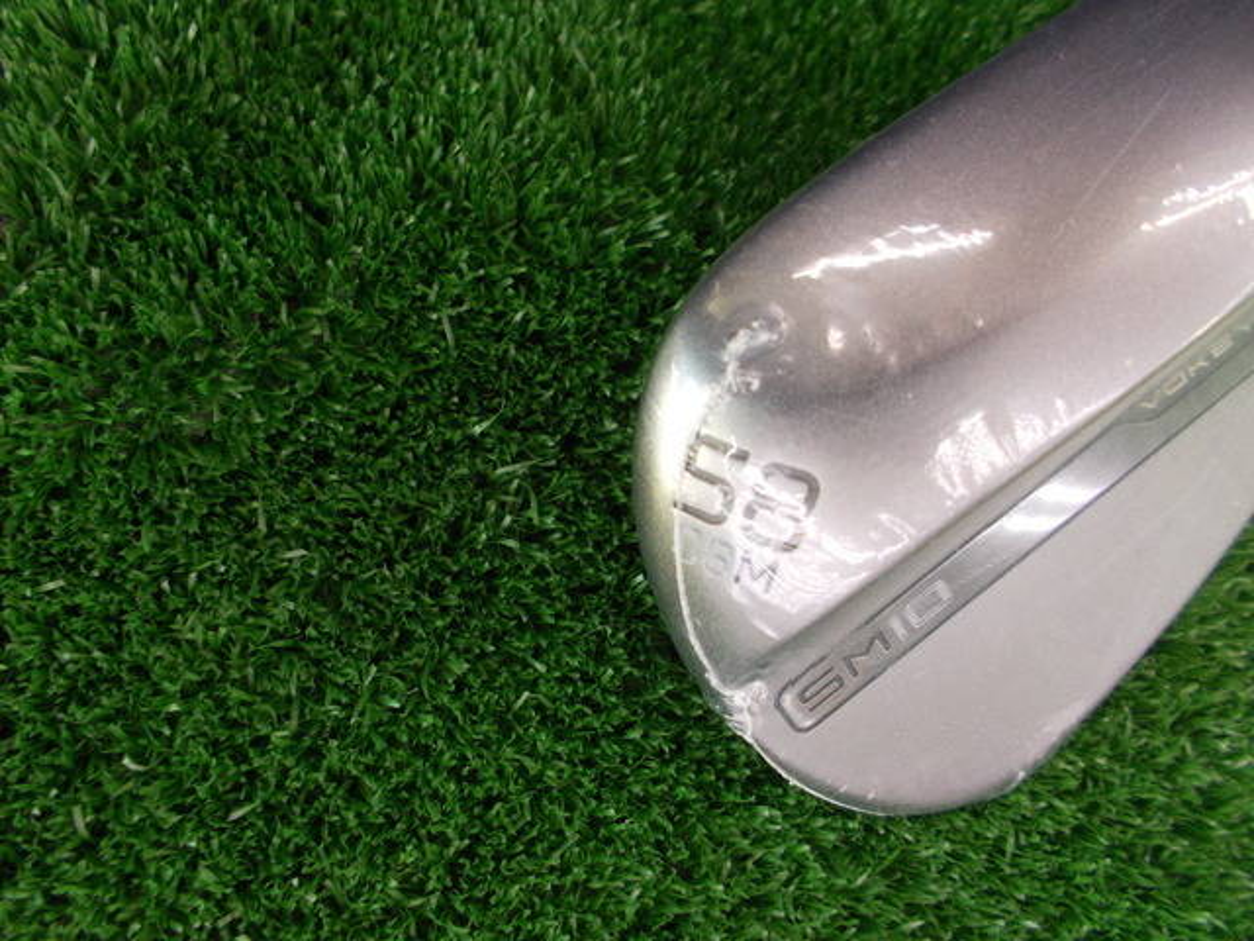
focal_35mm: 26
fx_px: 942
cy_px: 470
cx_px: 627
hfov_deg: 67.3
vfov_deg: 53.1
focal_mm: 4.6
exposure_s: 1/25
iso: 180
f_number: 3.2
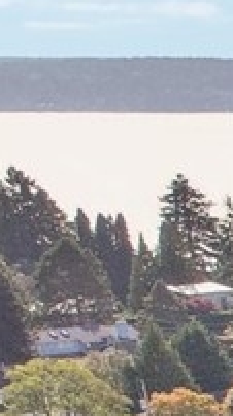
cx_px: 1378
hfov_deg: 4.6
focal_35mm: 194
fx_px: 2140
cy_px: 796
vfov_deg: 10.3
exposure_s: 1/1250
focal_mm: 8.4
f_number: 2.8
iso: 100
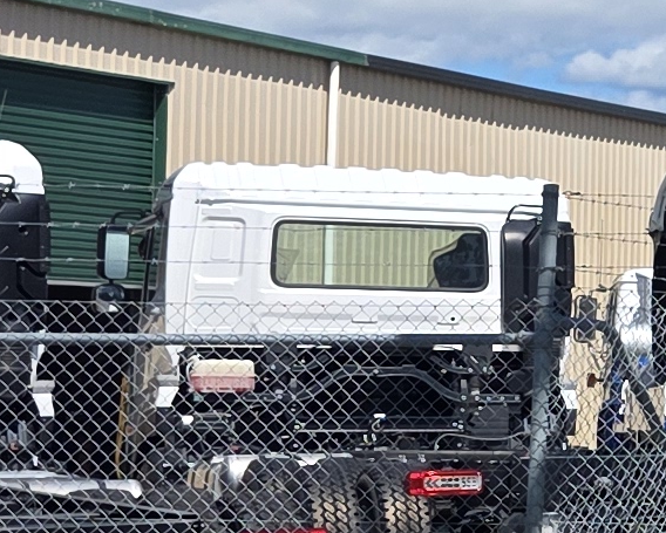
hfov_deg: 8.9
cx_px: 2235
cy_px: 216
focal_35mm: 158
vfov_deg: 9.8
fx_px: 3116
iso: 80
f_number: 1.7
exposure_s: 1/6355
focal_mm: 6.3
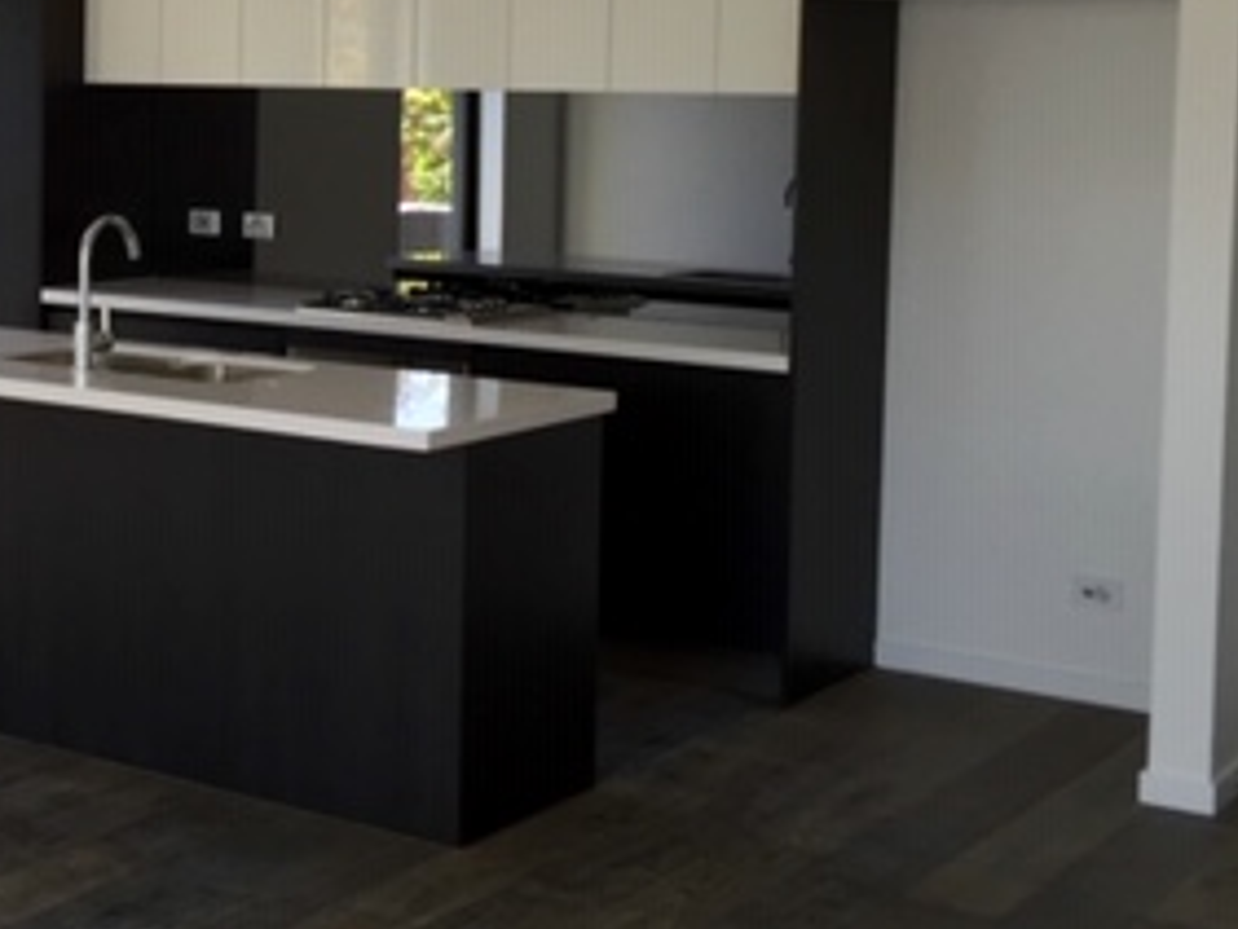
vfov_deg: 22.1
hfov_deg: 27.7
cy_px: 229
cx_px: 4
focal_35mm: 66
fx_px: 2361
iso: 40
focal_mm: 4.15
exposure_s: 1/60
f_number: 2.2
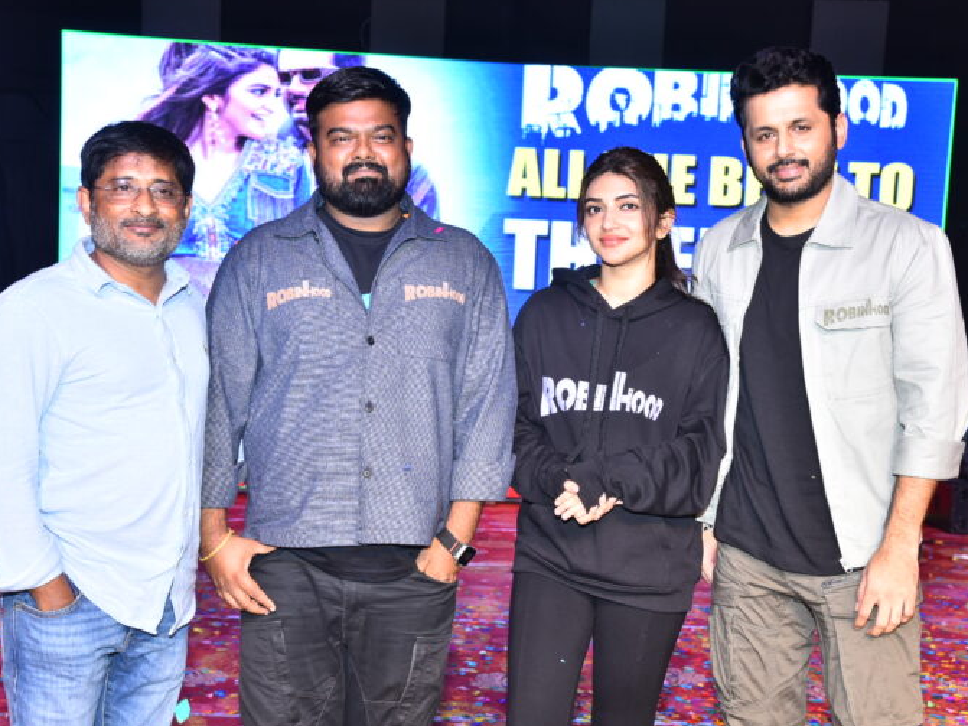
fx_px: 1538
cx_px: 498
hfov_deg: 34.9
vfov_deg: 26.6
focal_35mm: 55
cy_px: 364
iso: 1000
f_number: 7.1
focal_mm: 50
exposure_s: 1/125
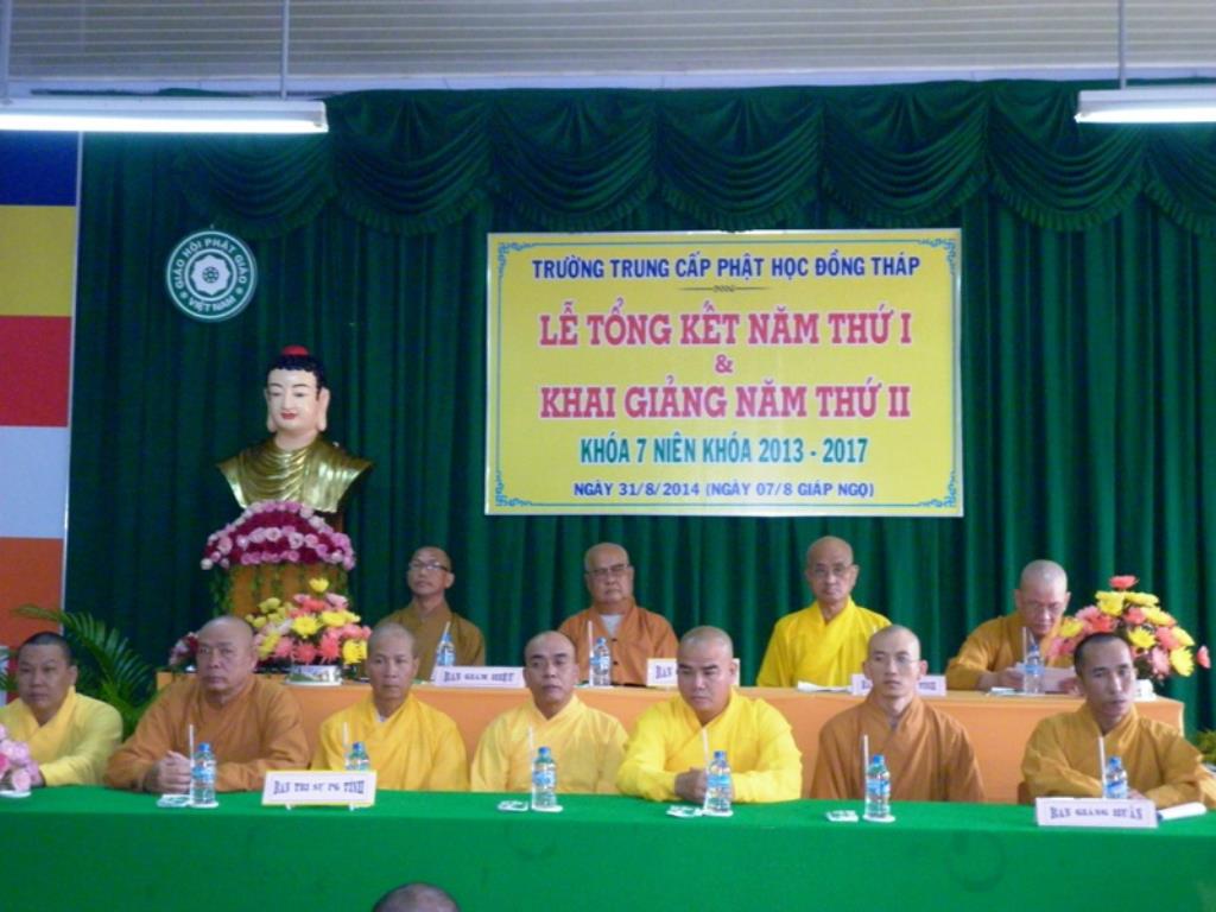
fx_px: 1967
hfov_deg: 34.3
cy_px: 456
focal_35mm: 56
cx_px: 608
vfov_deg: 26.1
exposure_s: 1/60
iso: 640
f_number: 4.1
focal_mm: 10
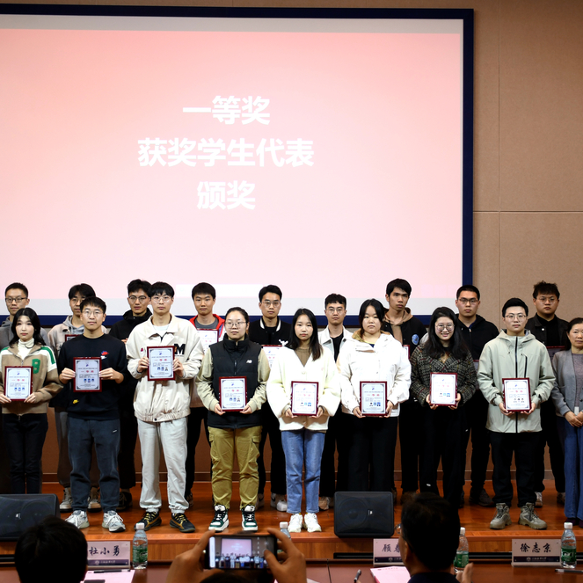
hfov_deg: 34.0
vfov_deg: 34.0
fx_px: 953
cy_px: 292
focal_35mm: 50
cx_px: 257
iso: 320
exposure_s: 1/40
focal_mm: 26
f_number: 3.8
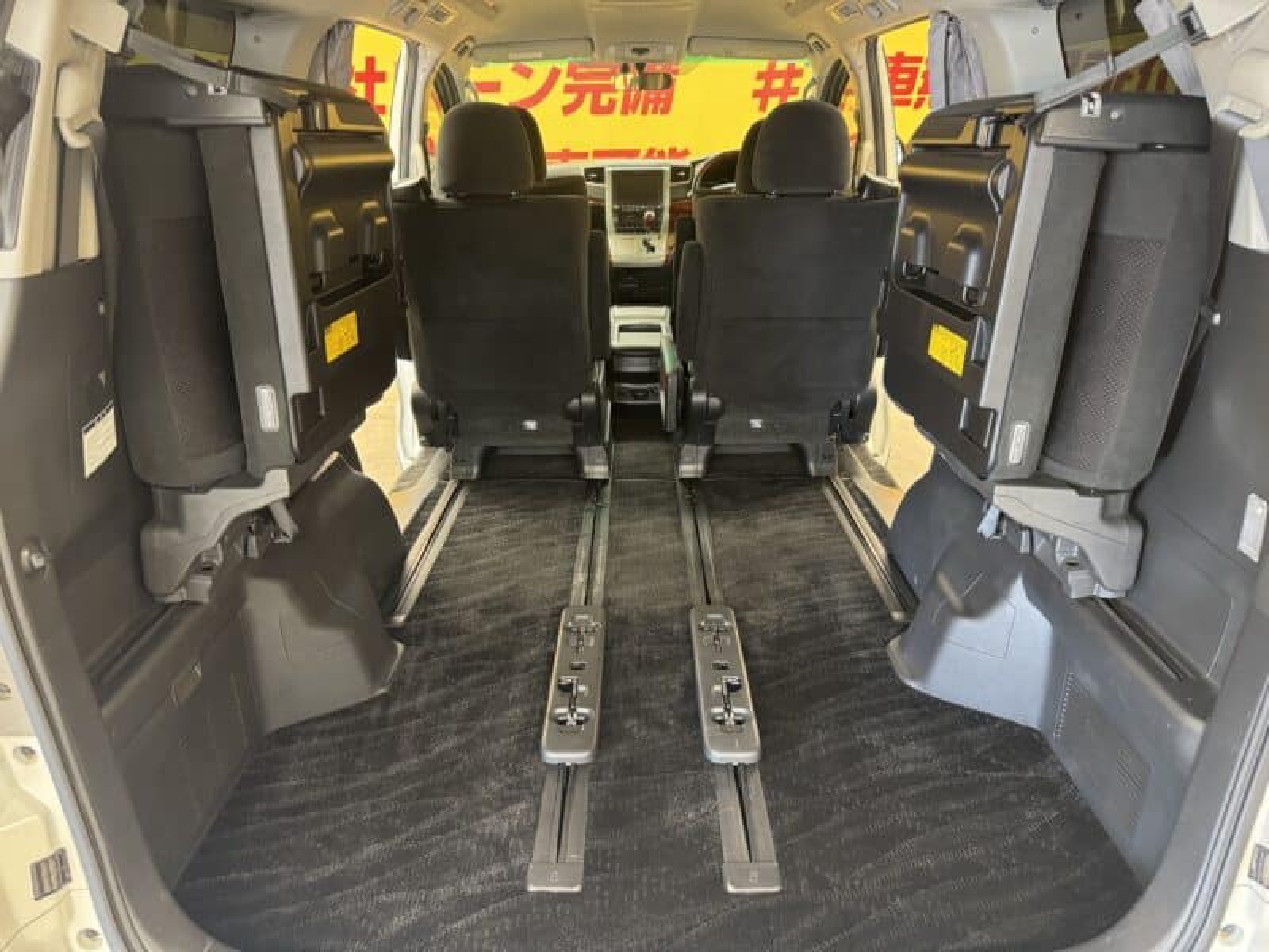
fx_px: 880
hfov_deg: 71.6
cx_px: 634
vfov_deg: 56.8
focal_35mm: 24
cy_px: 476
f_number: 1.78
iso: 640
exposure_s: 1/33
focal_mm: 6.76
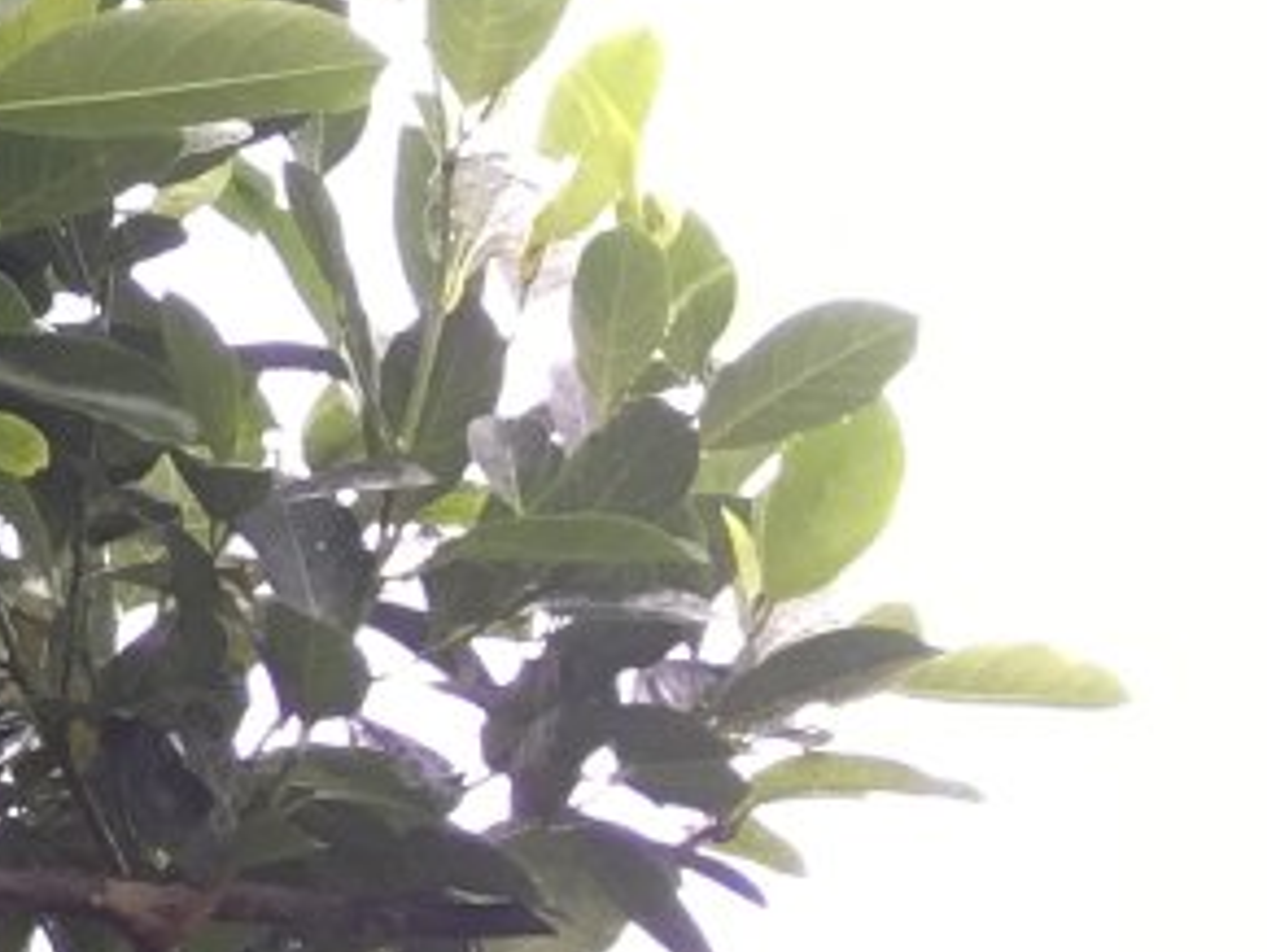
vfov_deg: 9.0
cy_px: -659
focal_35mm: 160
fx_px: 5861
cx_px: -2167
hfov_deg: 10.1
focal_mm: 4.15
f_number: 2.2
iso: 40
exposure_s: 1/17
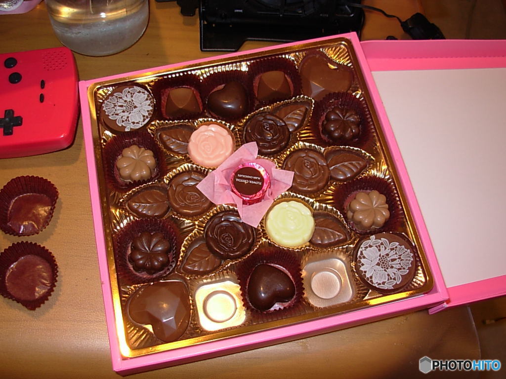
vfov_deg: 37.7
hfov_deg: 49.0
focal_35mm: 38
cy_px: 190
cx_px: 253
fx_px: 555
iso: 50
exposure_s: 1/32
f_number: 2.9
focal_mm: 6.3
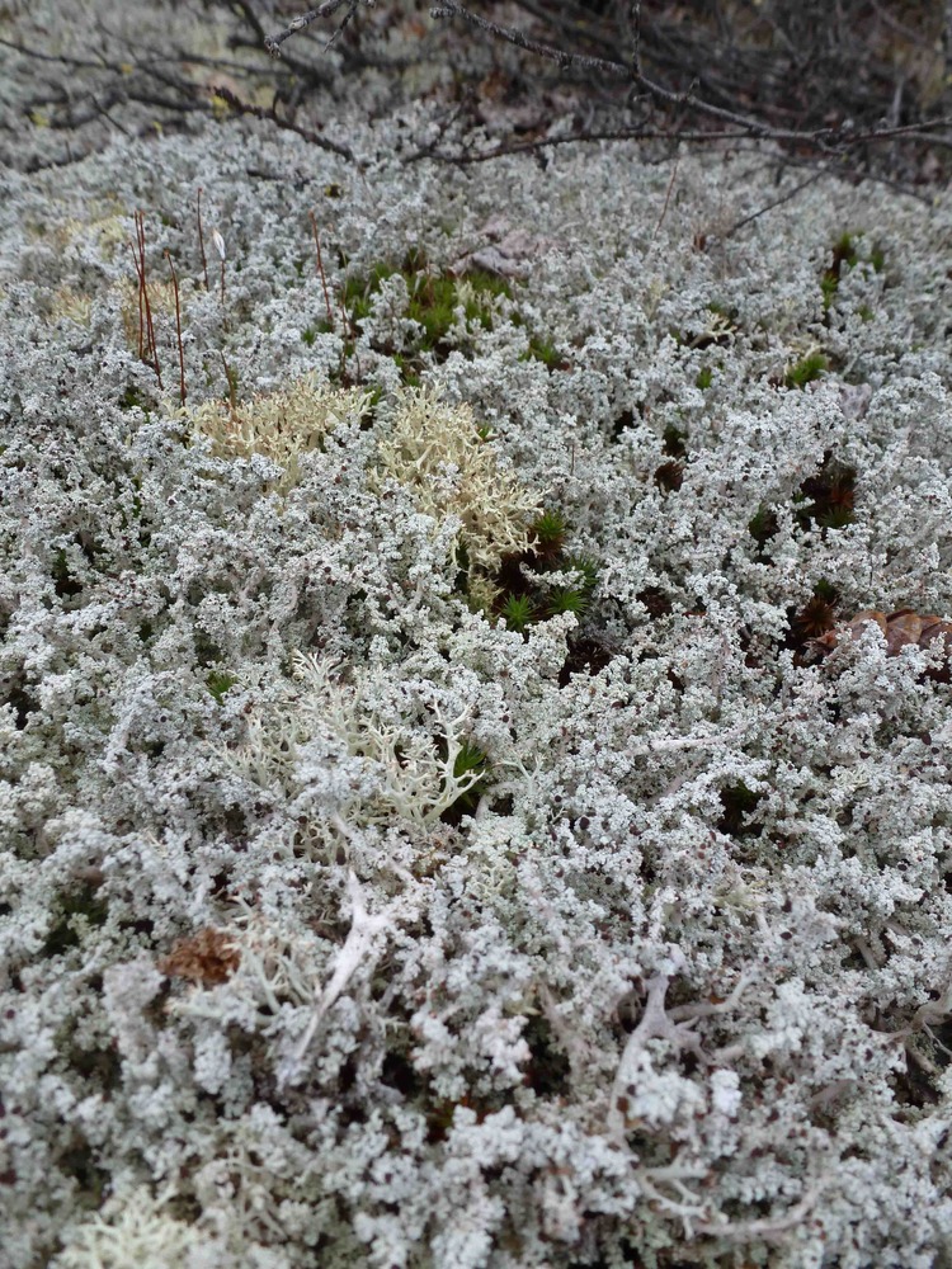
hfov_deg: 56.8
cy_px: 634
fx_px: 880
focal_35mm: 24
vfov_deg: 71.6
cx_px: 476
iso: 100
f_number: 4
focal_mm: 4.3
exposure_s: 1/200
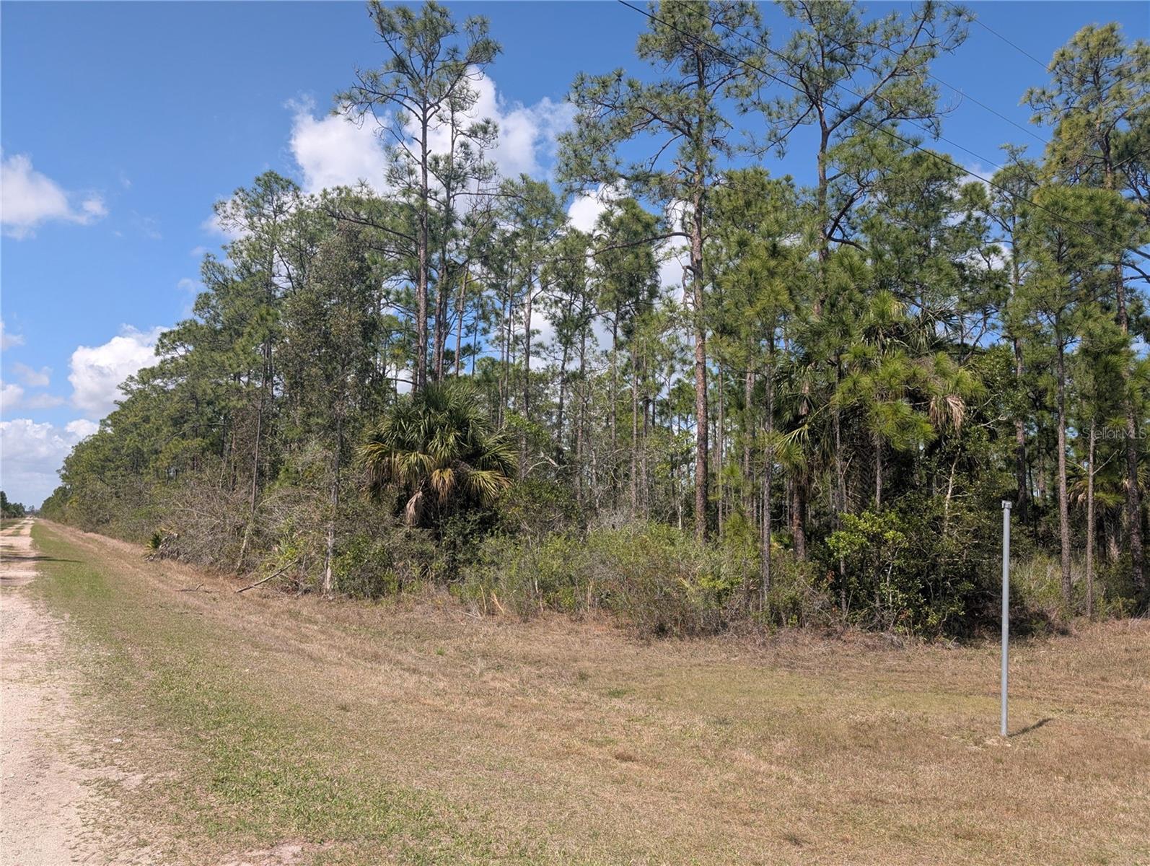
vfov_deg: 56.9
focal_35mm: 24
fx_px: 798
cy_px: 433
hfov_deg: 71.5
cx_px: 575
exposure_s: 1/1151
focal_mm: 6.9
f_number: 1.68
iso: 23
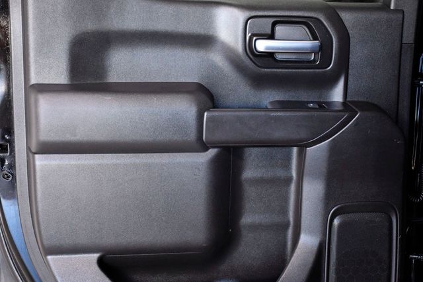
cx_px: 212
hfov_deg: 31.9
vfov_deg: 21.5
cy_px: 141
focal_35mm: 63
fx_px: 740
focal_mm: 42
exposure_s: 1/160
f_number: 4.5
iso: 2500
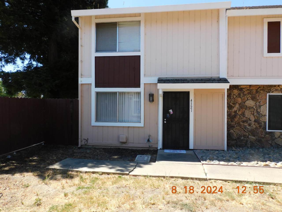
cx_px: 141
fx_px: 196
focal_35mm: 24
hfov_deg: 71.6
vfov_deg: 56.8
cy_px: 106
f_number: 3.3
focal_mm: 4.3
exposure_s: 1/640
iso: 125
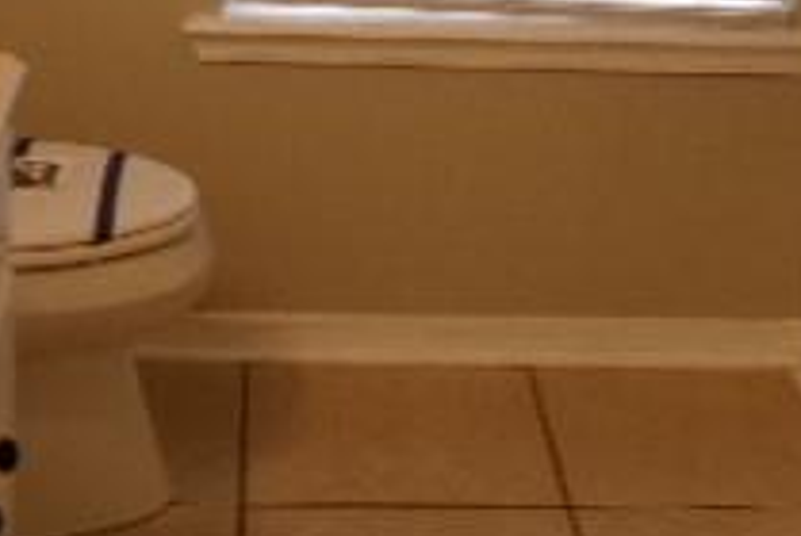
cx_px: 353
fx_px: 1983
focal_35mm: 89
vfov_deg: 14.9
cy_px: -111
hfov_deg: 22.8
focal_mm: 5.1
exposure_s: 1/38
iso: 100
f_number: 3.9
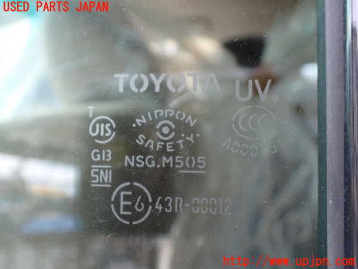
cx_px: 179
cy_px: 134
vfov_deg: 46.8
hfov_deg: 60.0
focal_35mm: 30
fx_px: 310
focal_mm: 5.4
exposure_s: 1/125
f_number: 2.3
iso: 250
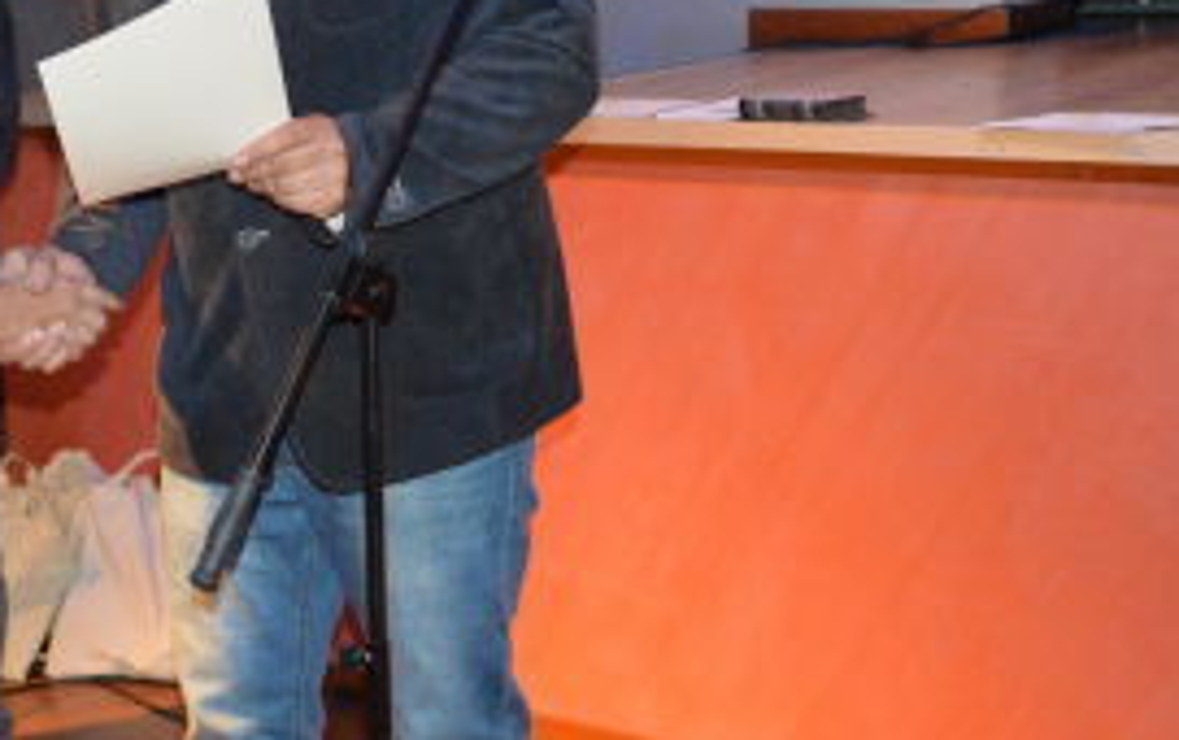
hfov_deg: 26.5
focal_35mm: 75
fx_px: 2412
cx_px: 96
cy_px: 331
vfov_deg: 17.4
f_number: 3.8
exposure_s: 1/60
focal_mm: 22
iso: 2500
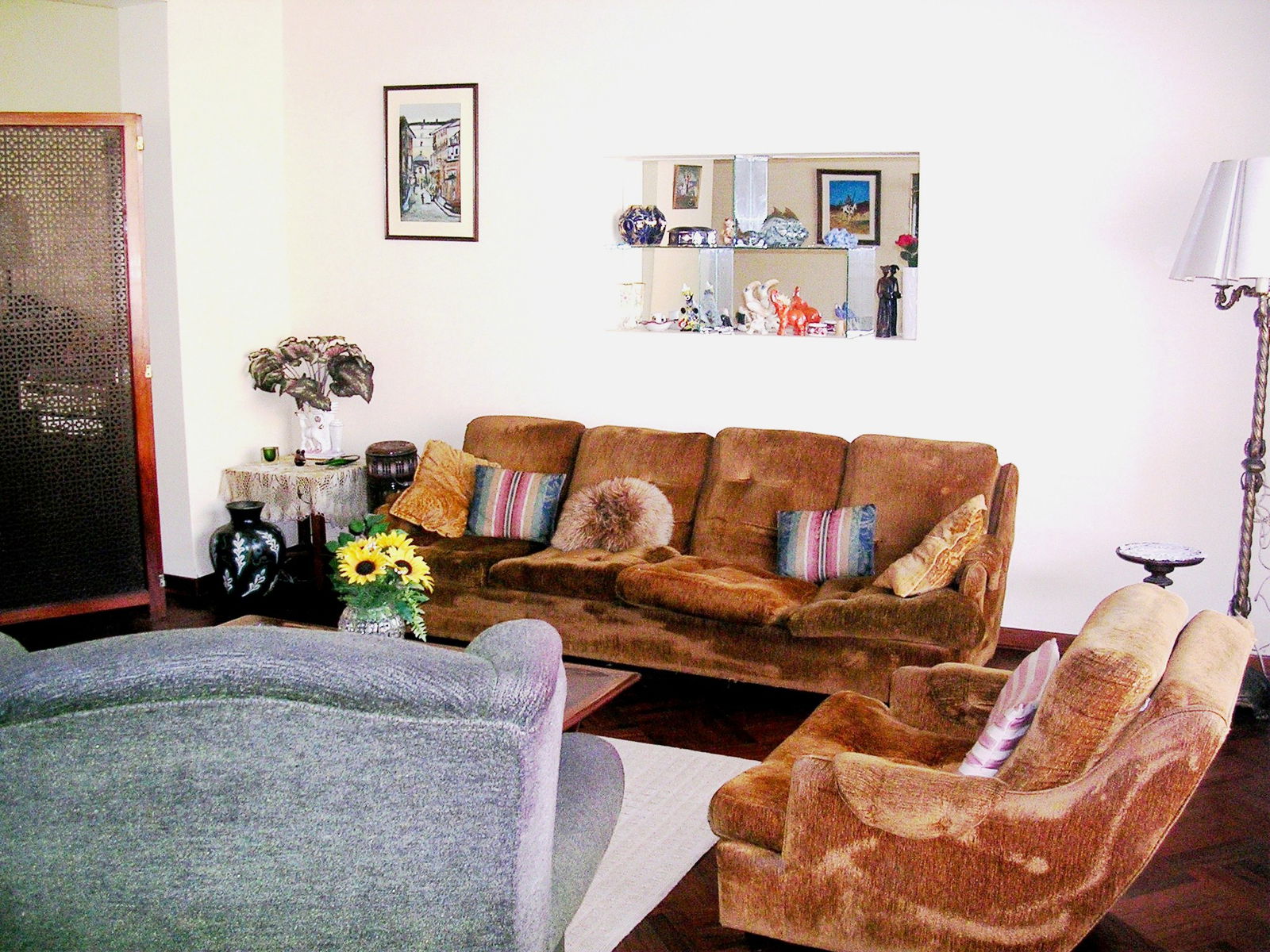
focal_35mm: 38
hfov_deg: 49.0
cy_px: 476
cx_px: 635
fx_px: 1394
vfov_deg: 37.7
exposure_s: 1/60.1
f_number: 2.8
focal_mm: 5.8
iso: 65
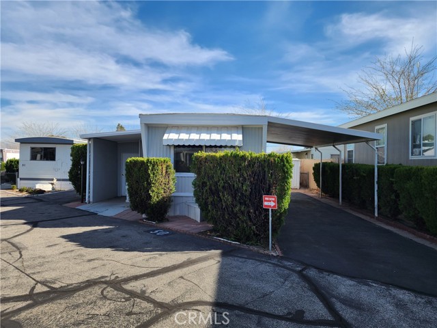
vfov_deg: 58.9
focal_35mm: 23
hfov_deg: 73.9
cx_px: 218
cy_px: 164
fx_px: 290
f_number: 1.8
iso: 12
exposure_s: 1/577
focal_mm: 6.4
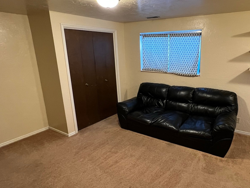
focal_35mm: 22
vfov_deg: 61.1
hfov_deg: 74.2
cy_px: 89
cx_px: 165
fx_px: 159
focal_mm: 1.57
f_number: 1.8
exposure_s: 1/60
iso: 400
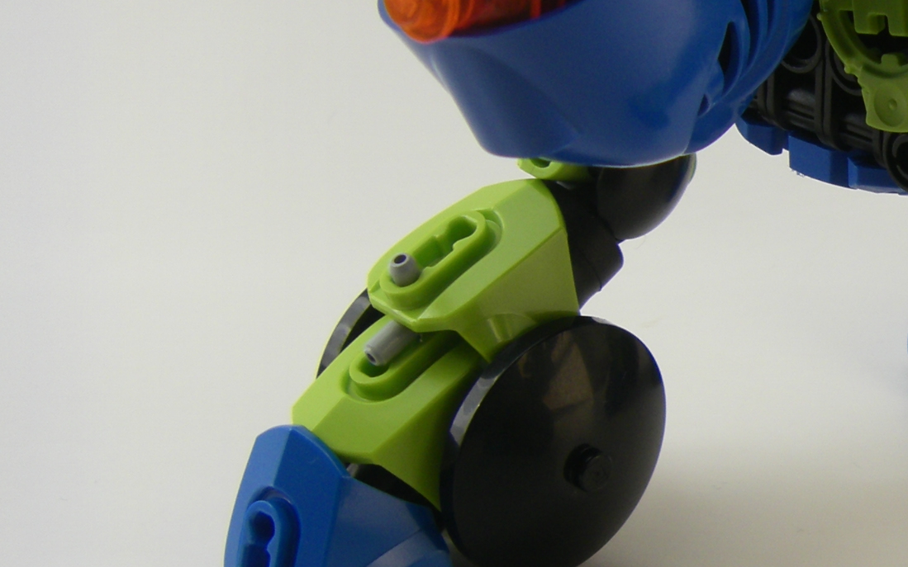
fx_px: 2351
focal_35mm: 95
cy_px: 283
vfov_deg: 13.8
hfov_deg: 20.7
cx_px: 1024
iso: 64
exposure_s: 1/160
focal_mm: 6.3
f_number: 3.5
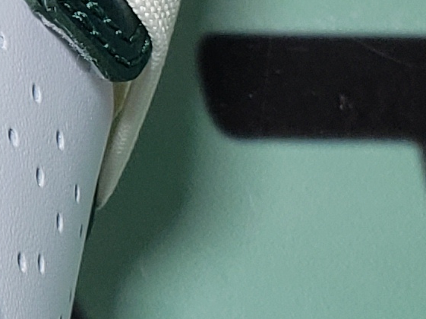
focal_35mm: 187
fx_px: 2300
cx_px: -570
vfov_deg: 7.8
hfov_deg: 9.5
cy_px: -169
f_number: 2.4
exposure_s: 1/193
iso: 50
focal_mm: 4.3
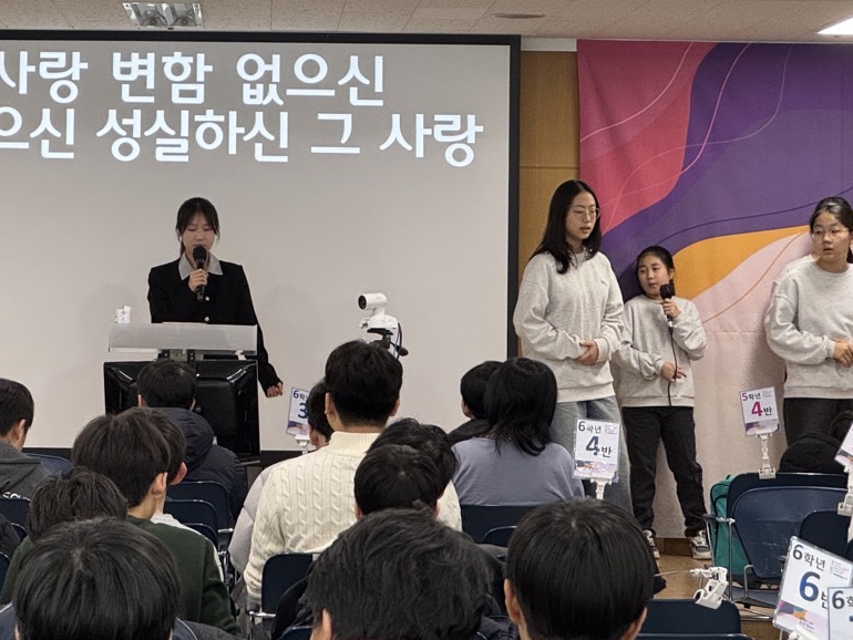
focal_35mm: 128
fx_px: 3155
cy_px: 153
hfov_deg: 15.4
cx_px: 254
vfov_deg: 11.6
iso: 320
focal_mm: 9
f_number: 2.8
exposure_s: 1/60
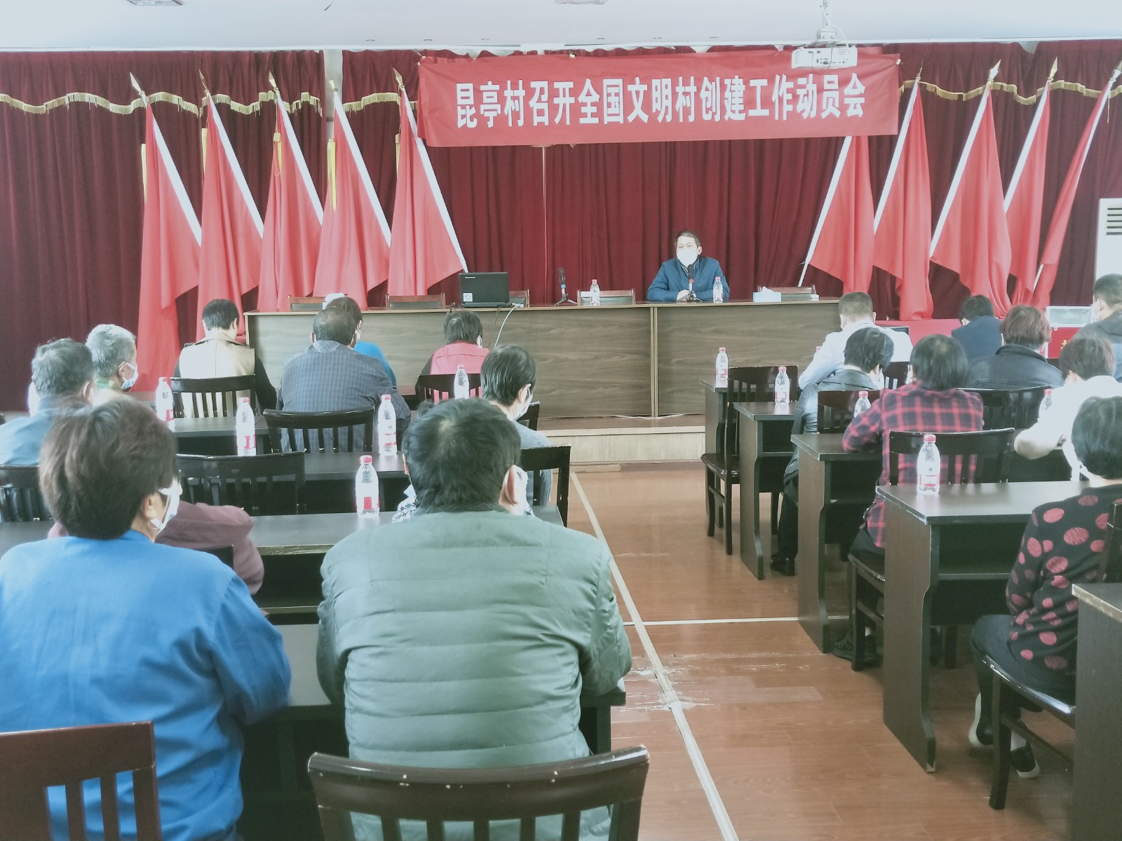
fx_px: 810
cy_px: 420
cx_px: 561
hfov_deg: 69.4
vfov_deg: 54.9
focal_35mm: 25
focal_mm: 4.28
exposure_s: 1/50
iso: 389
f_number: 1.7
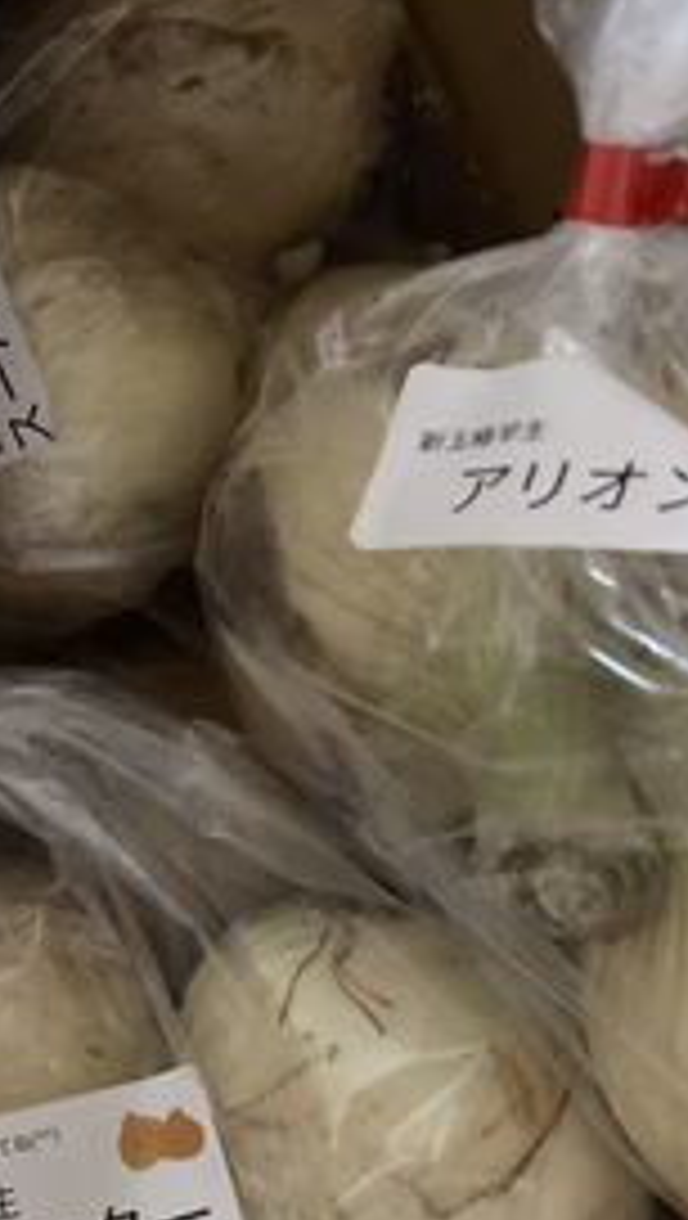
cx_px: 76
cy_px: 657
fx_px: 1455
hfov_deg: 25.8
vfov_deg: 45.4
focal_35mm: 45
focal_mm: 3.99
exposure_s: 1/22
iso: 640
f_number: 1.8
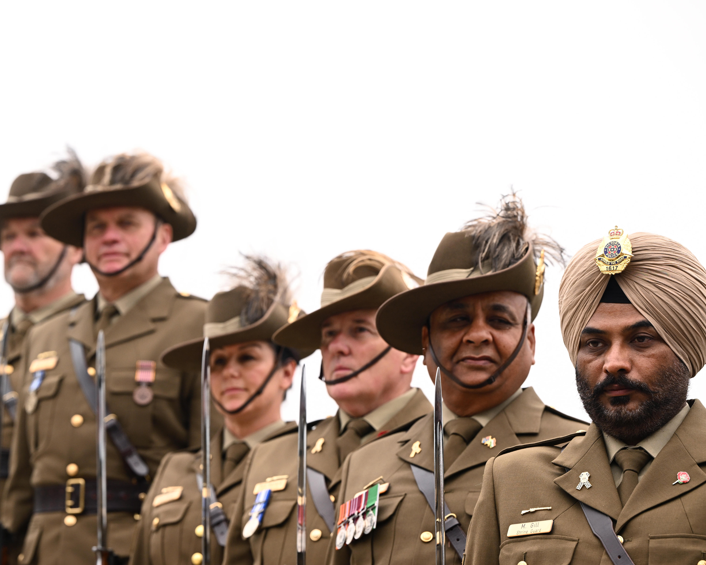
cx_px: 309
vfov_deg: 10.5
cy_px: 283
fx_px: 3072
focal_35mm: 147
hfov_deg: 13.1
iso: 640
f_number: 5
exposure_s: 1/1000
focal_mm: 130
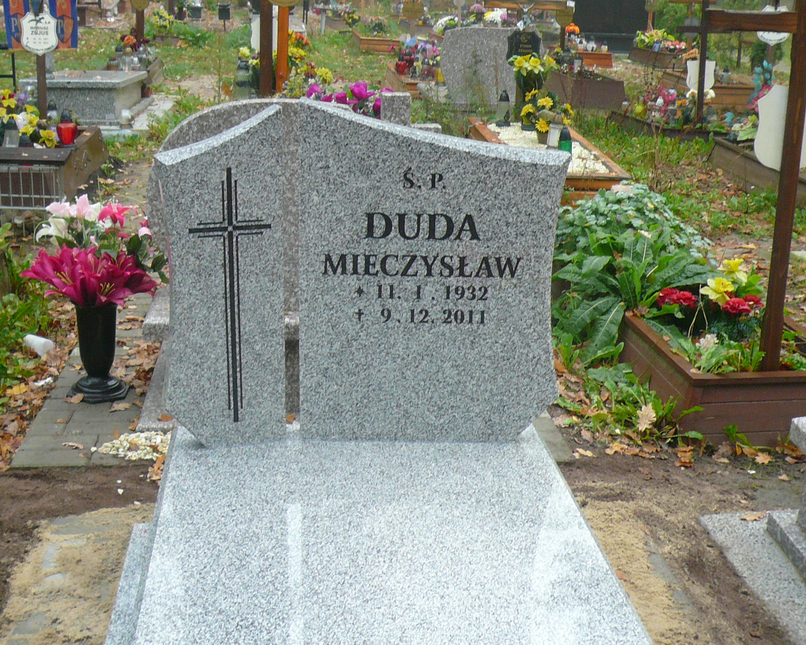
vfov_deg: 32.1
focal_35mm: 47
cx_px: 420
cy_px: 323
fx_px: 1121
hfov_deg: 39.5
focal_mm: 4.9
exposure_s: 1/50
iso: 100
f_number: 2.9
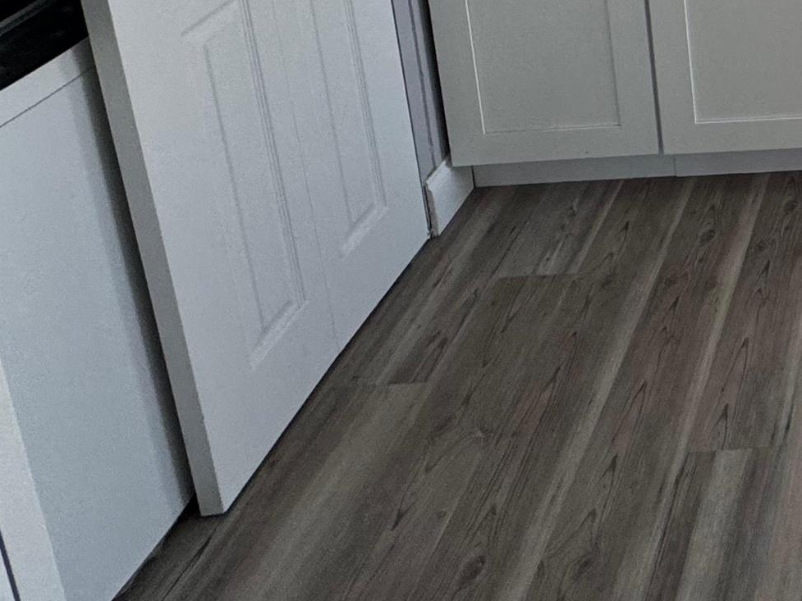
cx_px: 1052
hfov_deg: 32.1
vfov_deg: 25.0
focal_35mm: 44
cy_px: -303
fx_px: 1020
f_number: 2.2
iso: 125
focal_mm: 2.22
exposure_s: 1/99
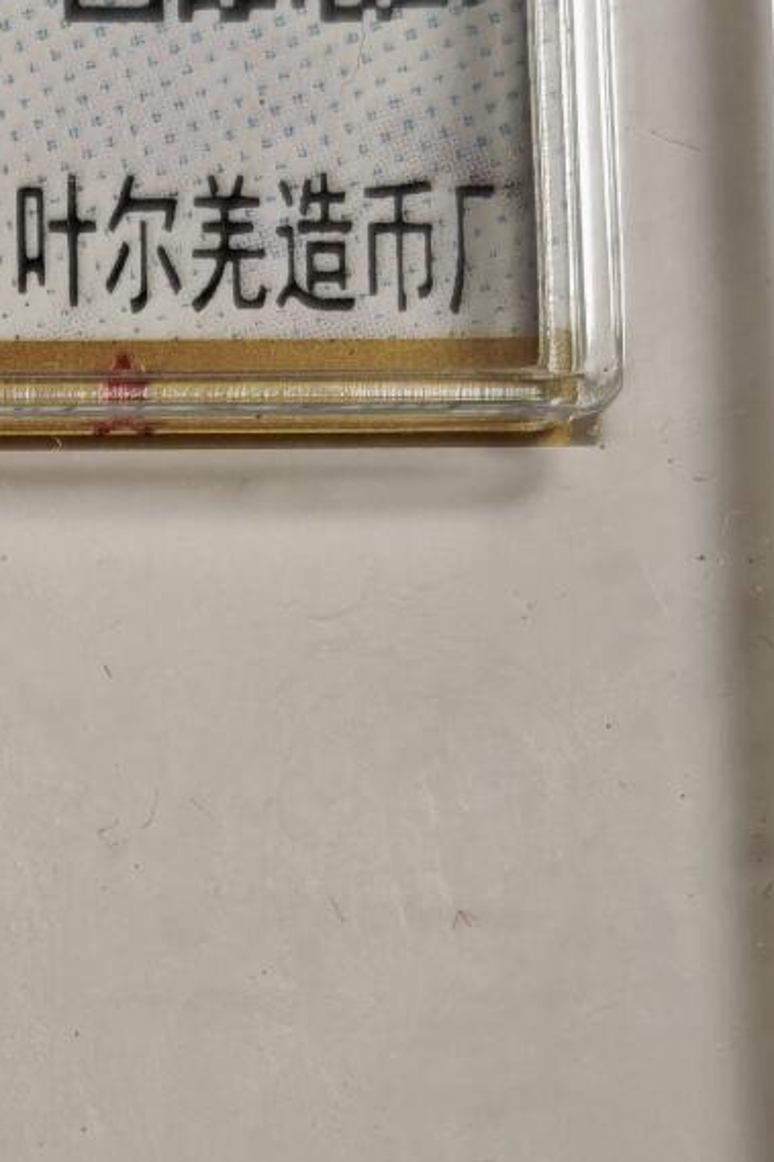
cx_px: -437
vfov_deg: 12.9
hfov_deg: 8.5
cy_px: 1115
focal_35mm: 158
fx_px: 5098
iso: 80
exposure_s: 1/97
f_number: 1.63
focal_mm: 5.85
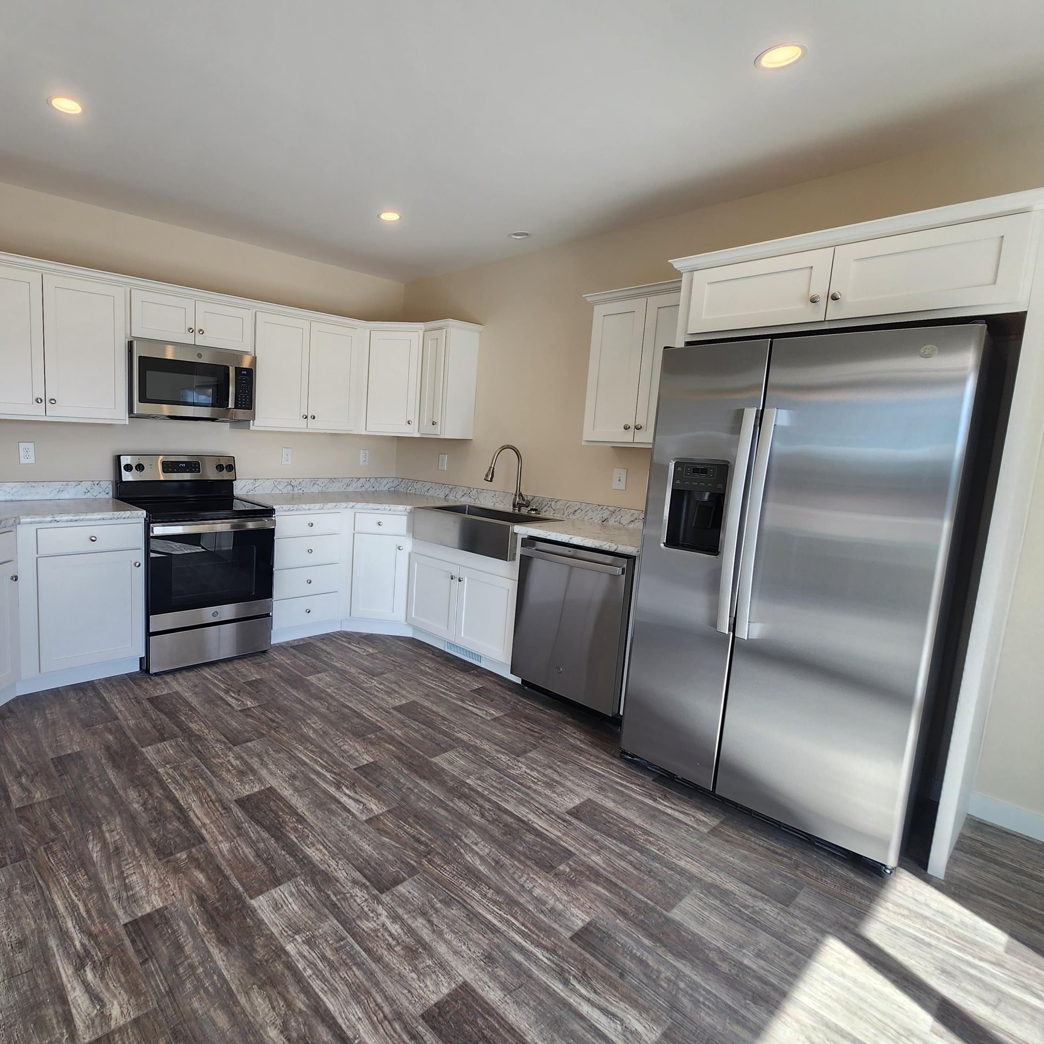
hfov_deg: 84.8
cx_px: 359
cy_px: 504
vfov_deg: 87.4
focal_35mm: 16
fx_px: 546
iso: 64
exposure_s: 1/120
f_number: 2.2
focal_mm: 2.2
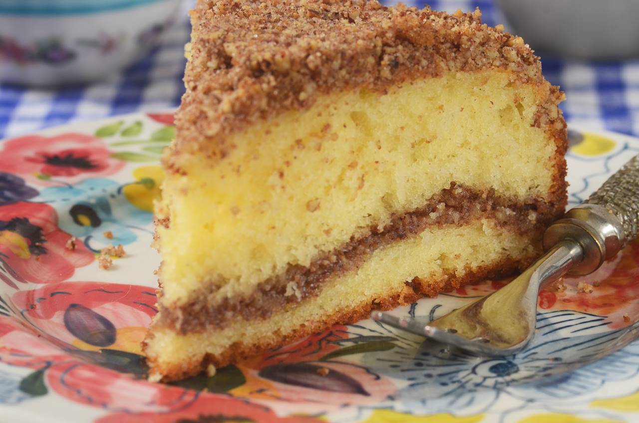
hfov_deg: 13.1
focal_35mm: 158
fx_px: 2790
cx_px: 320
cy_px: 212
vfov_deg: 8.7
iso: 100
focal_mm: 105
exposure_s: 1/30
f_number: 8
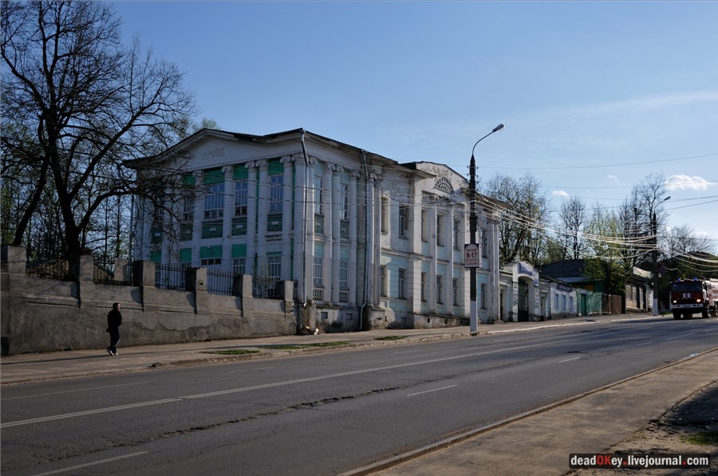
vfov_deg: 31.8
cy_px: 238
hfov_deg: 46.5
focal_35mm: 42
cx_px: 359
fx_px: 836
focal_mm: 28
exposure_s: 1/800
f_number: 8
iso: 200
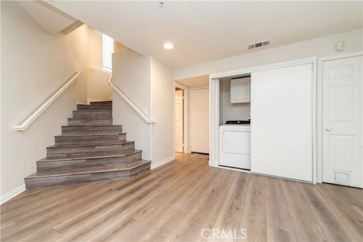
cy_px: 121
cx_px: 182
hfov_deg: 104.3
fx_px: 141
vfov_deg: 81.1
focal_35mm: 14
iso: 720
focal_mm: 14
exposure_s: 1/60
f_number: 4
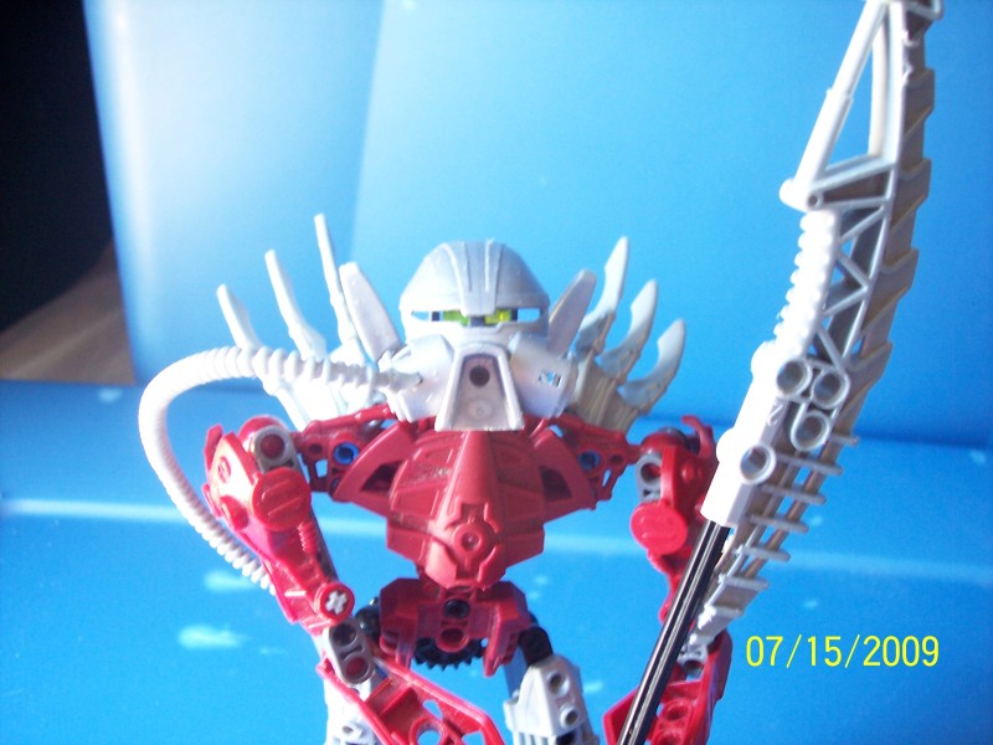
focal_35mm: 39
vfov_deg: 36.8
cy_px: 372
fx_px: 1119
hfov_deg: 47.9
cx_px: 496
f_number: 3.4
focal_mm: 8
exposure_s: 1/4
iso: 200
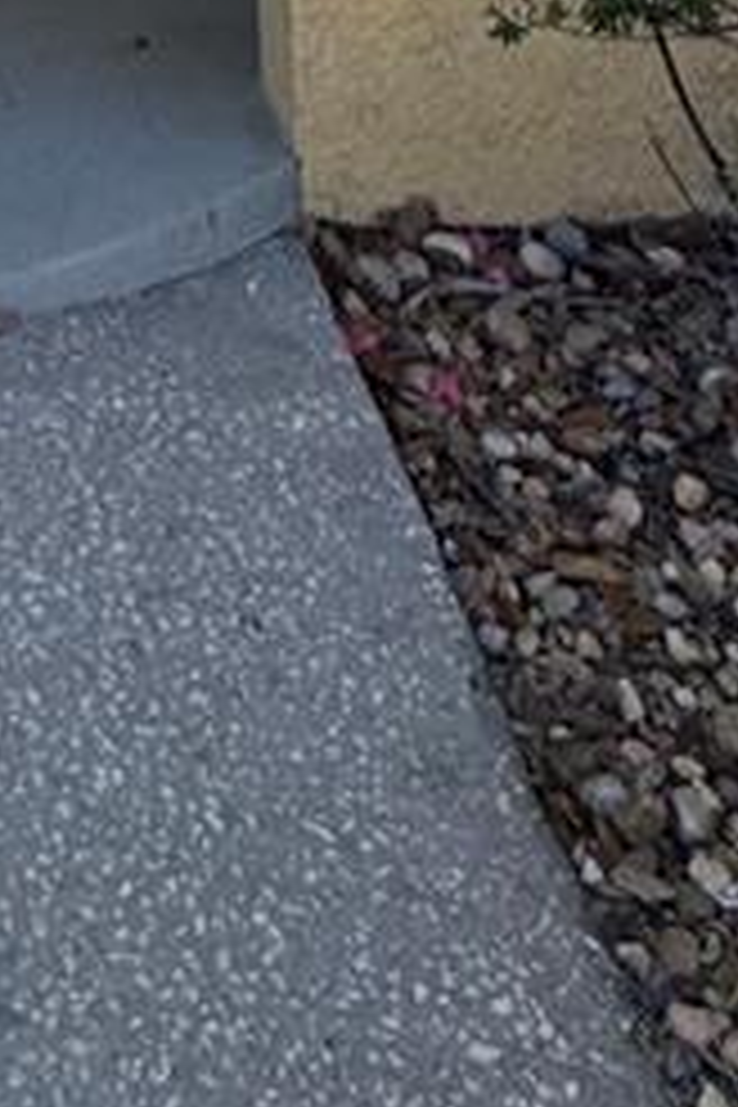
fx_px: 2183
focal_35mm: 71
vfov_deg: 16.2
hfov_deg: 18.1
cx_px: -180
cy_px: -1408
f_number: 2.2
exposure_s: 1/787
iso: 40
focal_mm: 2.22
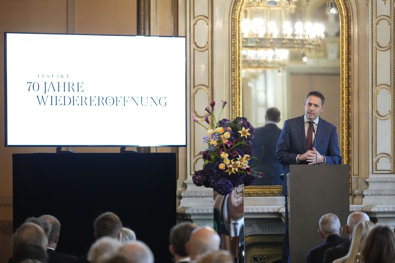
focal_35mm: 198
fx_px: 2172
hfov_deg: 10.4
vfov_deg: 6.9
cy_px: 132
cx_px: 198
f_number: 2.8
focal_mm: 198
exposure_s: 1/200
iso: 4000
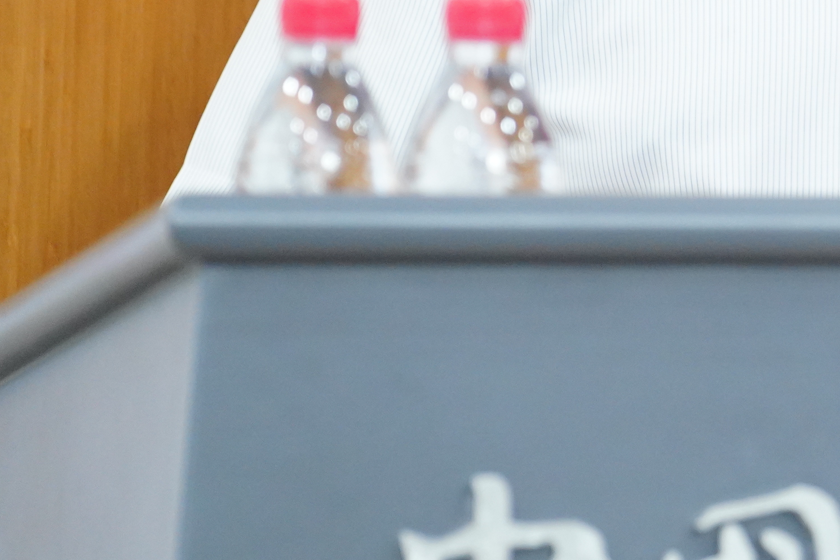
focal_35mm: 600
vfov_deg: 2.3
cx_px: 1146
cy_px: -181
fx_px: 14002
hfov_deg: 3.4
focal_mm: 173
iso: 2500
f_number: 2.8
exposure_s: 1/80
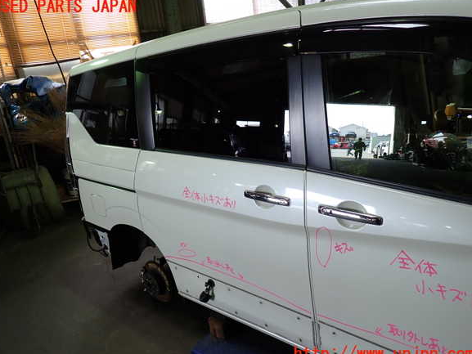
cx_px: 233
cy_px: 181
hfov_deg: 67.3
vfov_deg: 53.1
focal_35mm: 26
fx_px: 355
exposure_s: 1/80
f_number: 2
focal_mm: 4.5
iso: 100
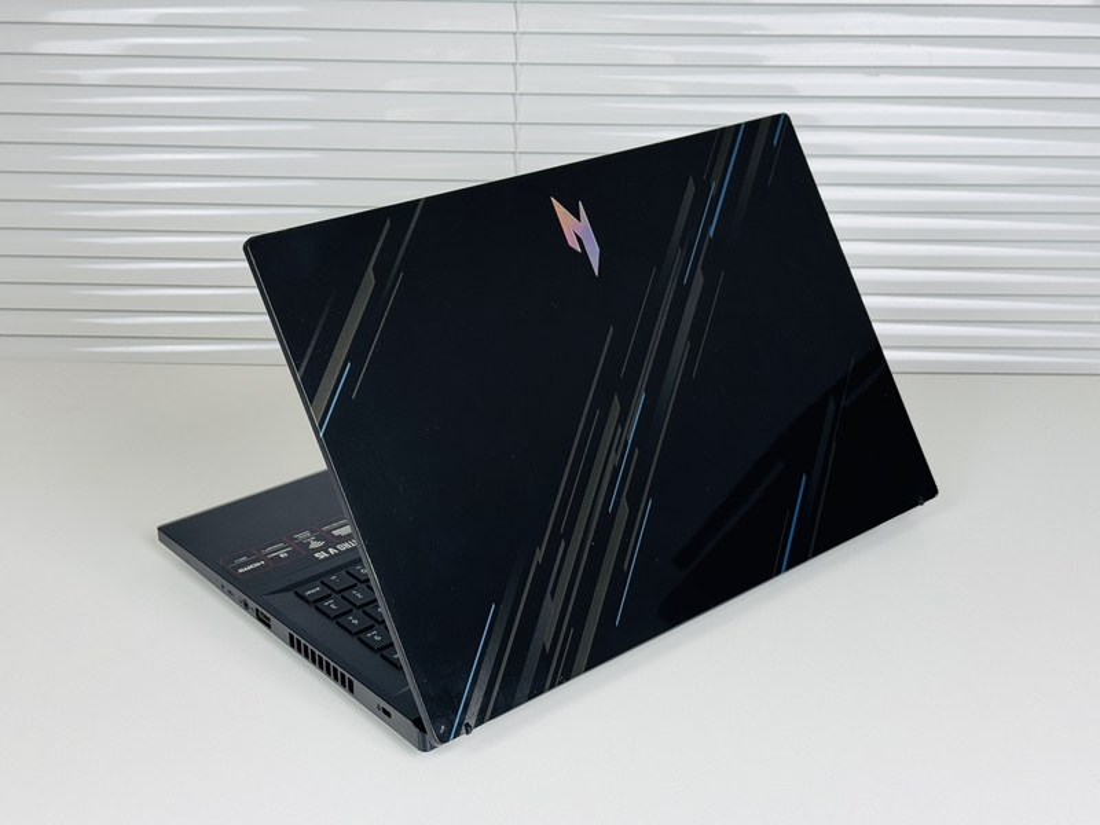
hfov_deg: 39.7
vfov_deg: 30.3
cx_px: 550
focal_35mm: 48
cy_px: 412
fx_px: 1525
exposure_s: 1/100
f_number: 1.78
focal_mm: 6.76
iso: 64
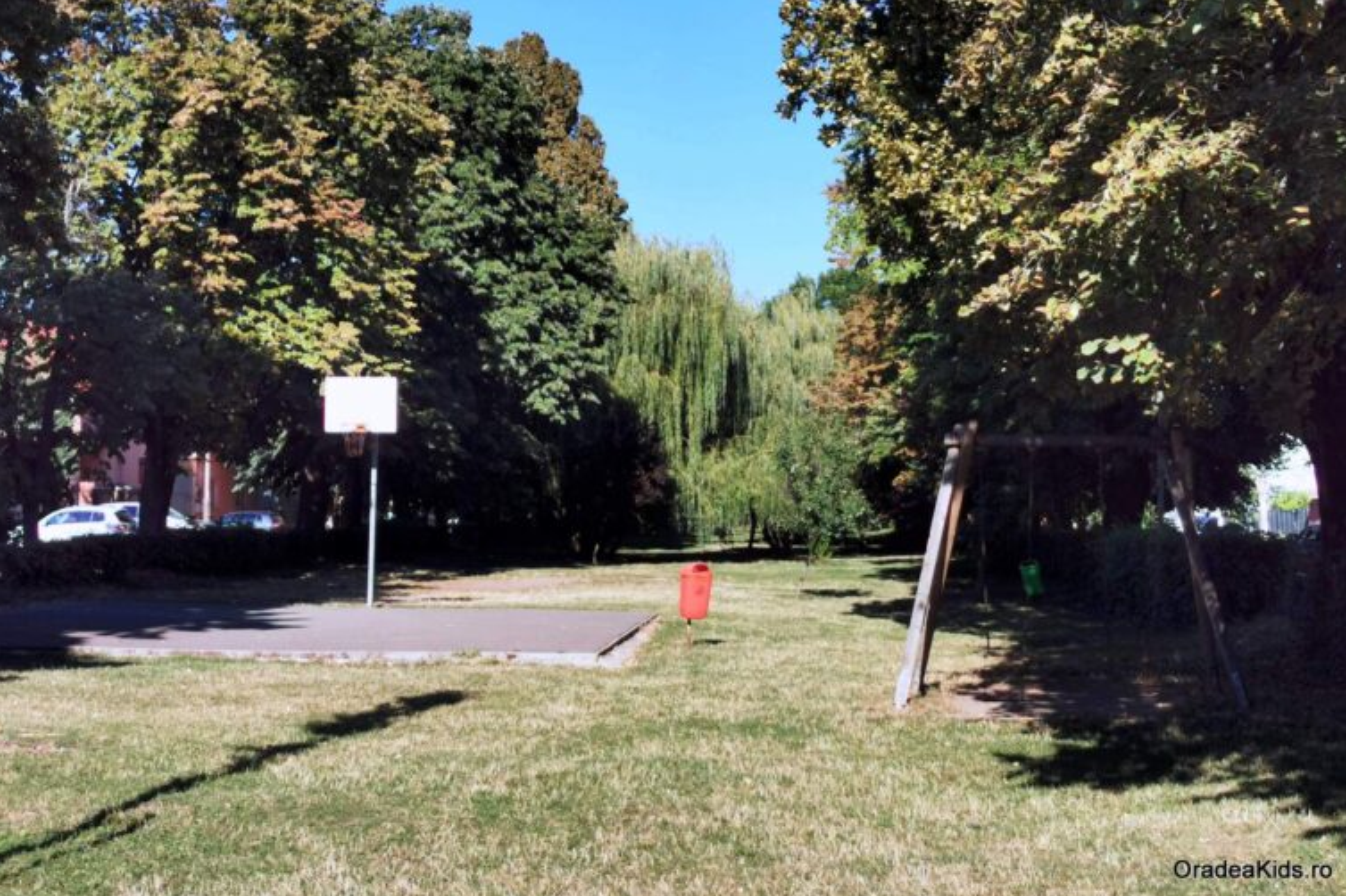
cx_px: 678
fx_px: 1981
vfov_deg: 25.5
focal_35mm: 53
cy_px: 398
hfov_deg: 37.5
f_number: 1.6
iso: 50
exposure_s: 1/3509
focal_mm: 5.56
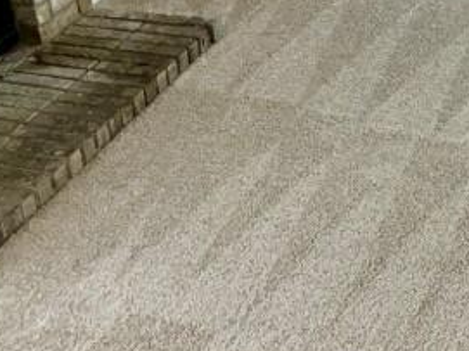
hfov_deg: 18.5
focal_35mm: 102
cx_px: 530
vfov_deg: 14.4
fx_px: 1381
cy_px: 66
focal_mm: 3
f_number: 1.8
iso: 50
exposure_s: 1/120
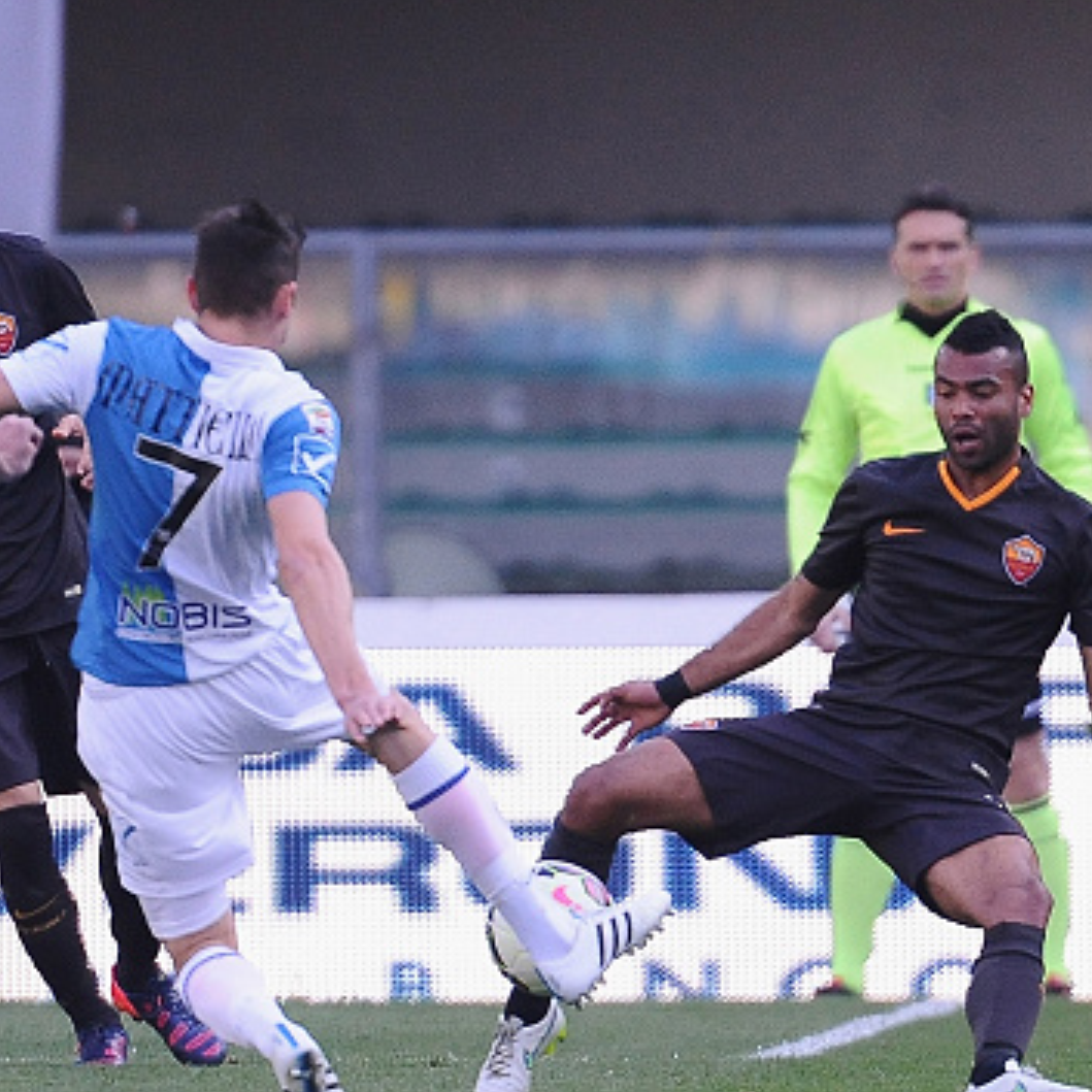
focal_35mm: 715
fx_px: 25519
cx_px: 659
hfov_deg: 2.5
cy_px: 591
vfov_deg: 2.5
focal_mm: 500
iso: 2000
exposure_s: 1/2500
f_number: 5.6
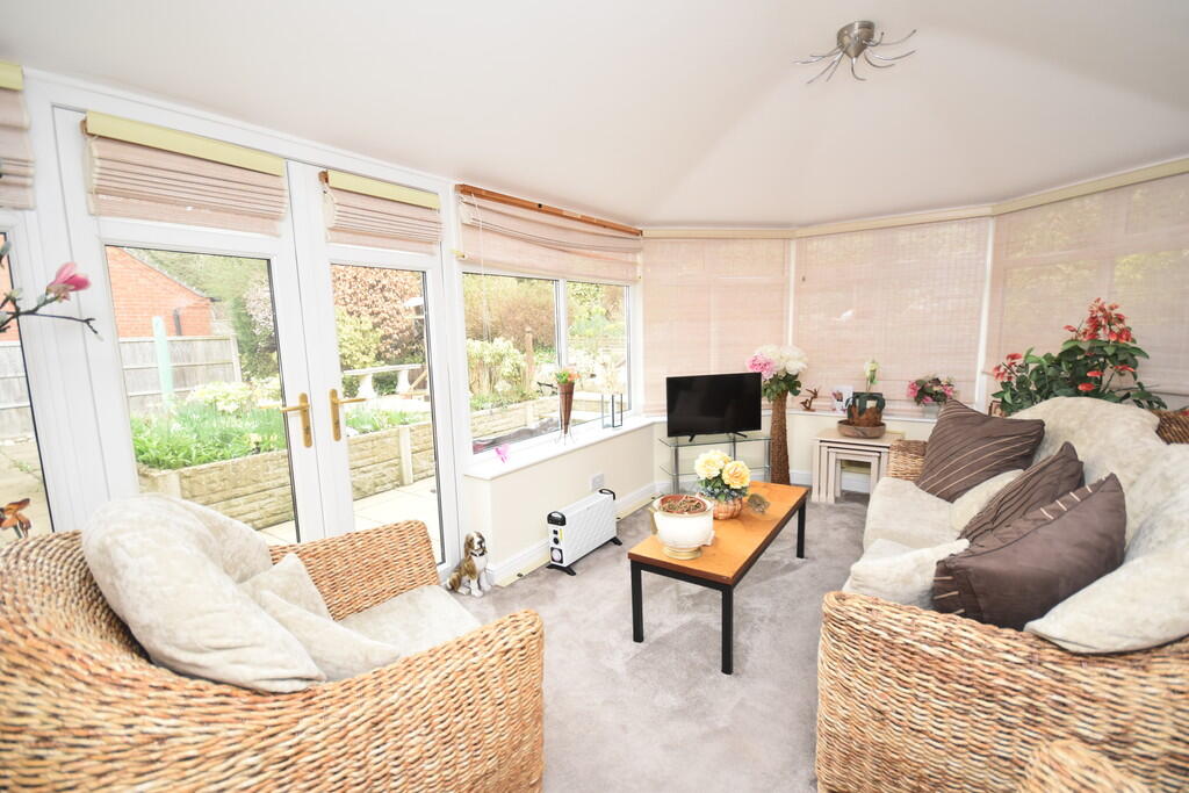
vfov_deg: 77.3
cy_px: 396
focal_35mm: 15
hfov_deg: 100.4
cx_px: 594
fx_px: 495
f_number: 4.5
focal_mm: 10
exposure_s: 1/160
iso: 800
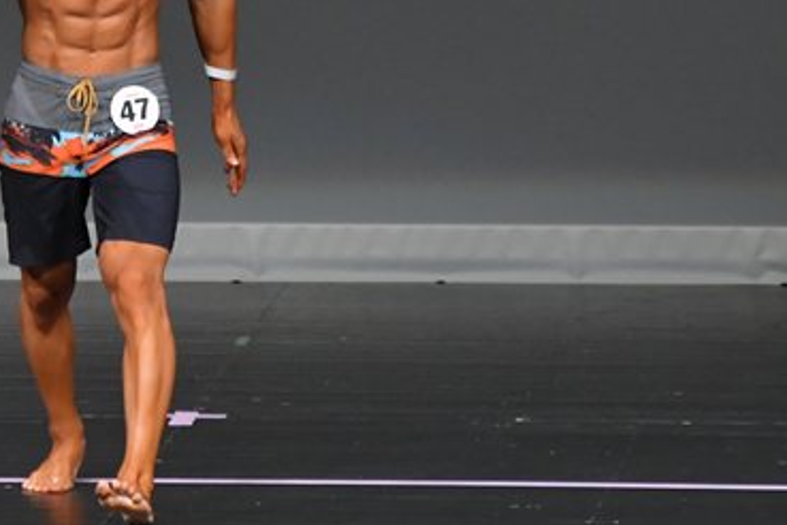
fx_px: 14449
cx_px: 131
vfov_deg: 2.1
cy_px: 105
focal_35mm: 661
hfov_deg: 3.1
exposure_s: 1/400
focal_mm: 210
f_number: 5.6
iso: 4000
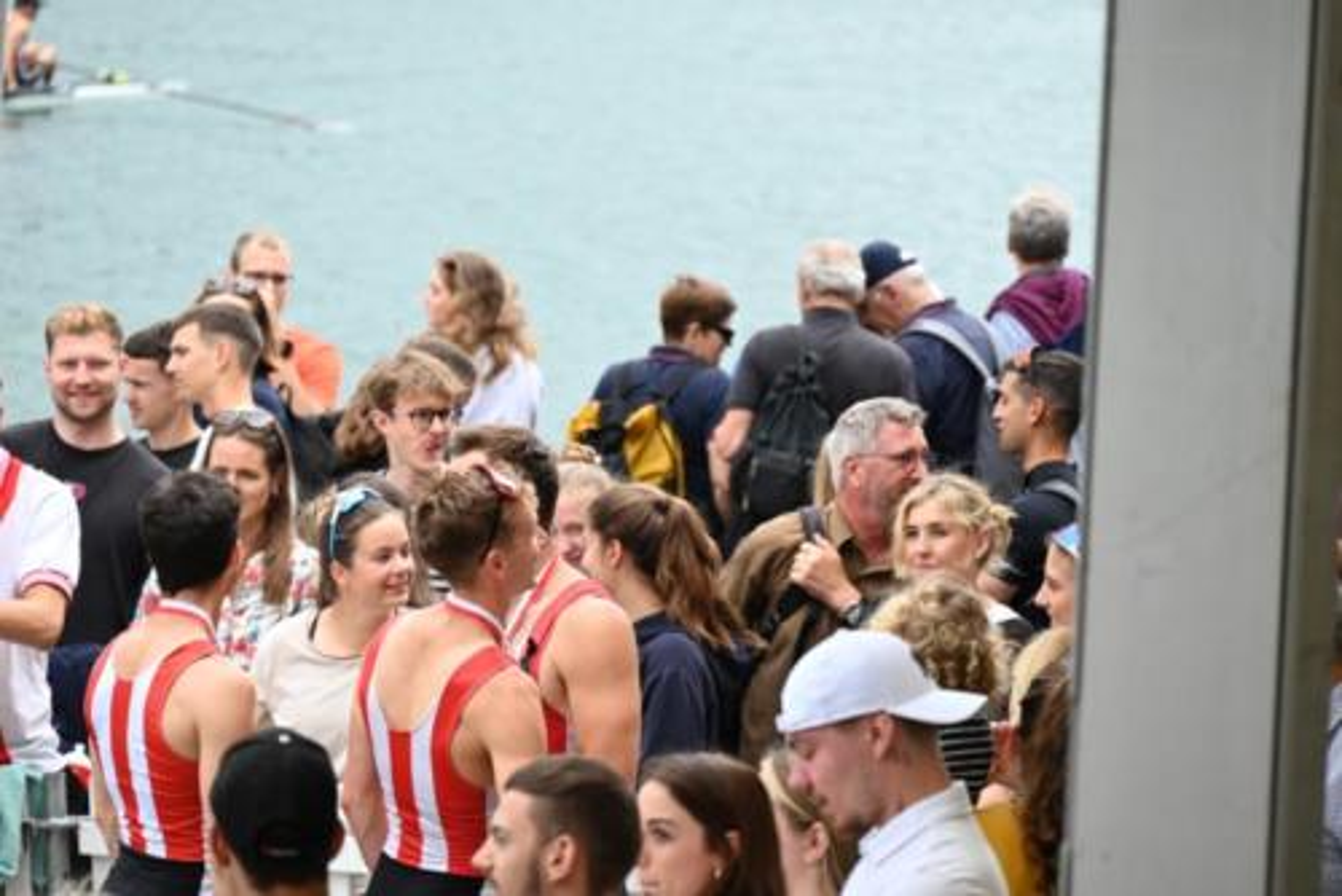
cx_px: 671
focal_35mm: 200
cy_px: 448
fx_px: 7460
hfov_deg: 10.3
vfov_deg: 6.9
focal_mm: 200
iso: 400
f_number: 6.3
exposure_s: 1/320
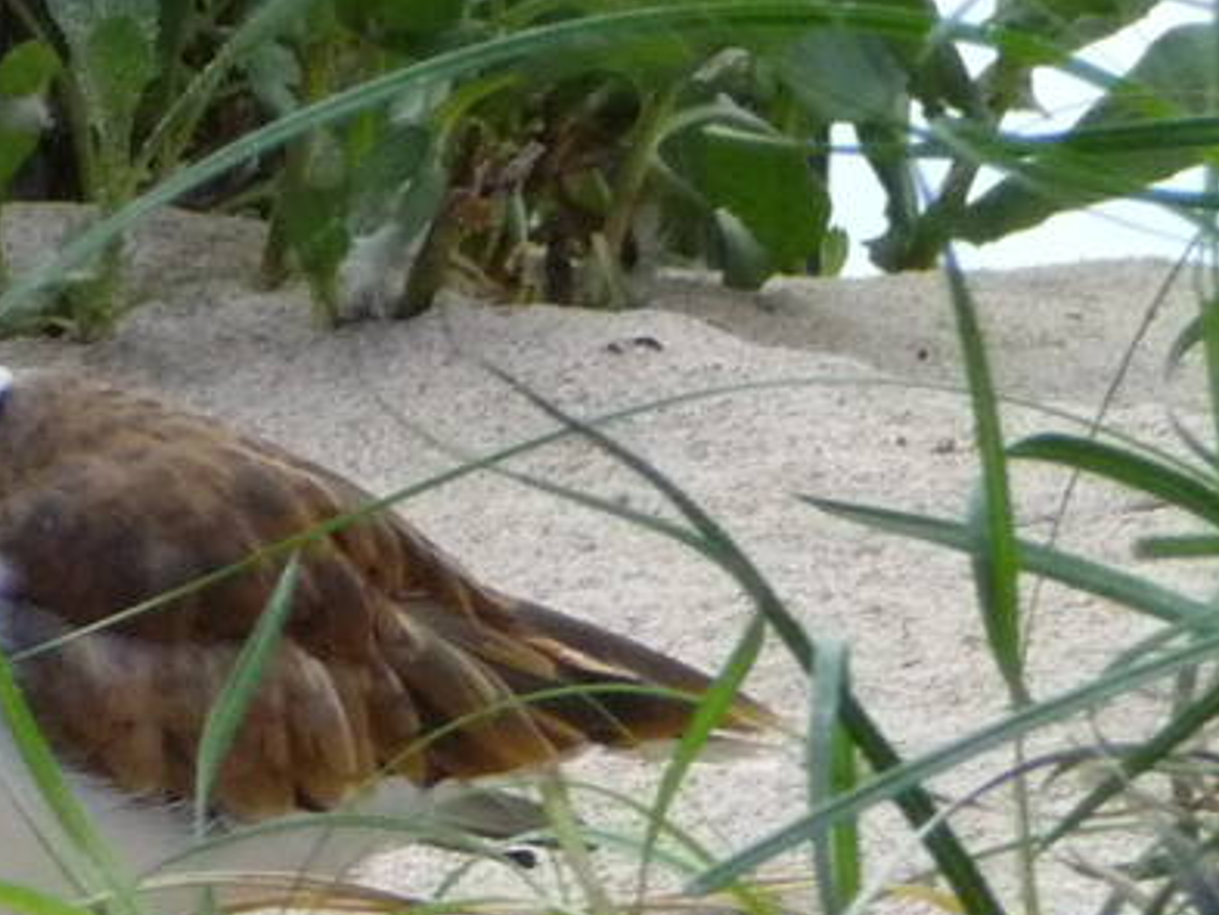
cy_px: 1185
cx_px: -931
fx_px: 17049
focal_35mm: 484
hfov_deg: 4.1
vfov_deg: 3.1
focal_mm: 20.3
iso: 400
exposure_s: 1/400
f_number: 4.7
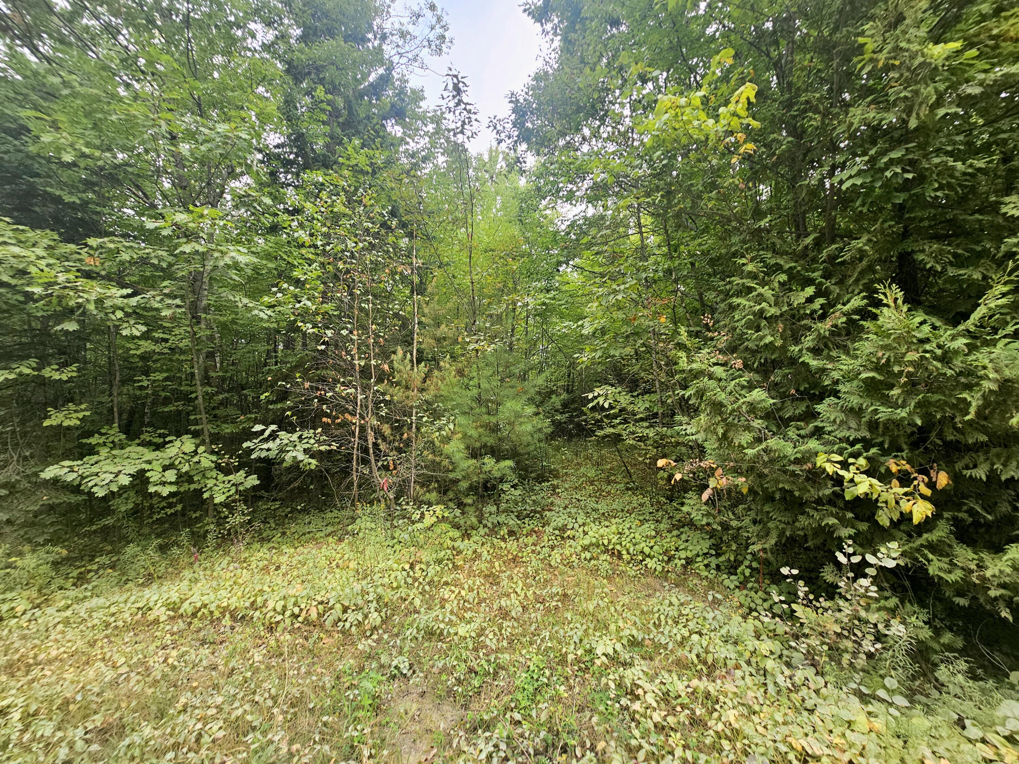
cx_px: 510
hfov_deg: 106.2
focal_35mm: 13
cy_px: 382
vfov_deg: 89.9
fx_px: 383
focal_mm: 2.2
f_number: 2.2
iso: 50
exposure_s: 1/217
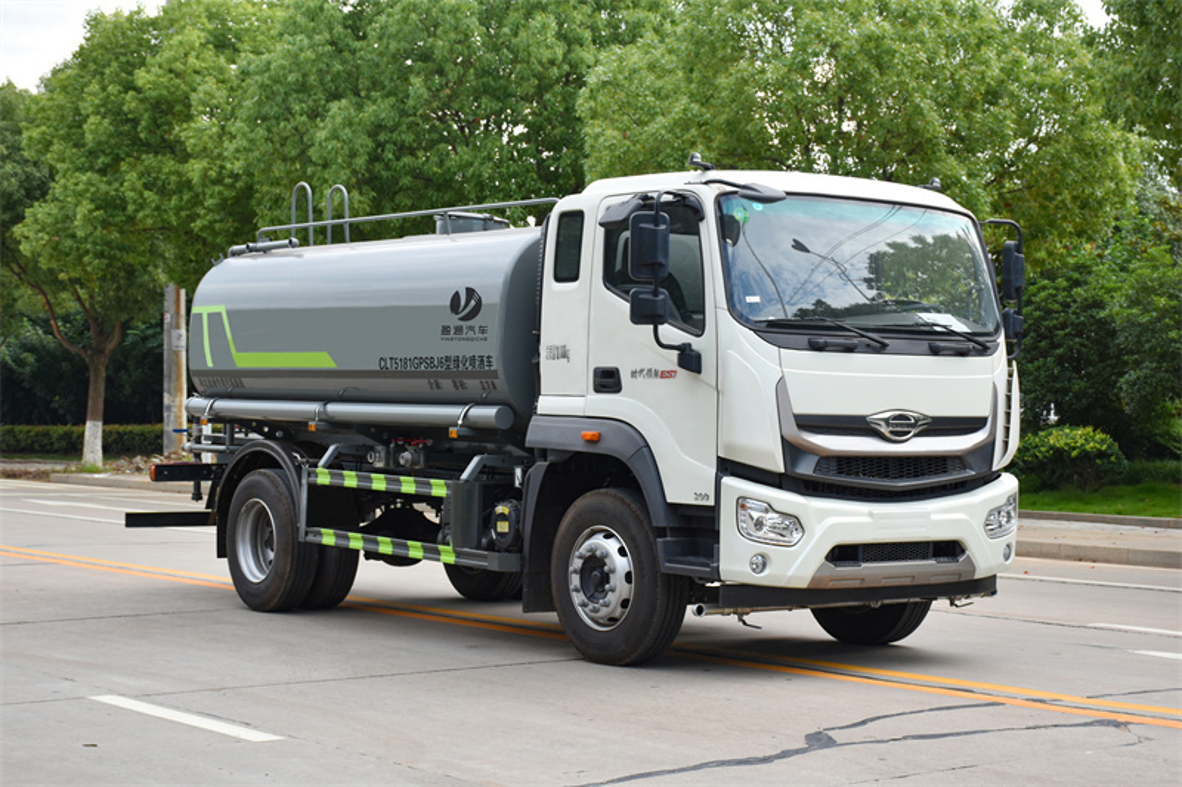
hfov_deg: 31.9
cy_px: 394
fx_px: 2068
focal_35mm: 63
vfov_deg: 21.6
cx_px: 591
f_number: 6.3
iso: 200
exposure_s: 1/250
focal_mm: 42
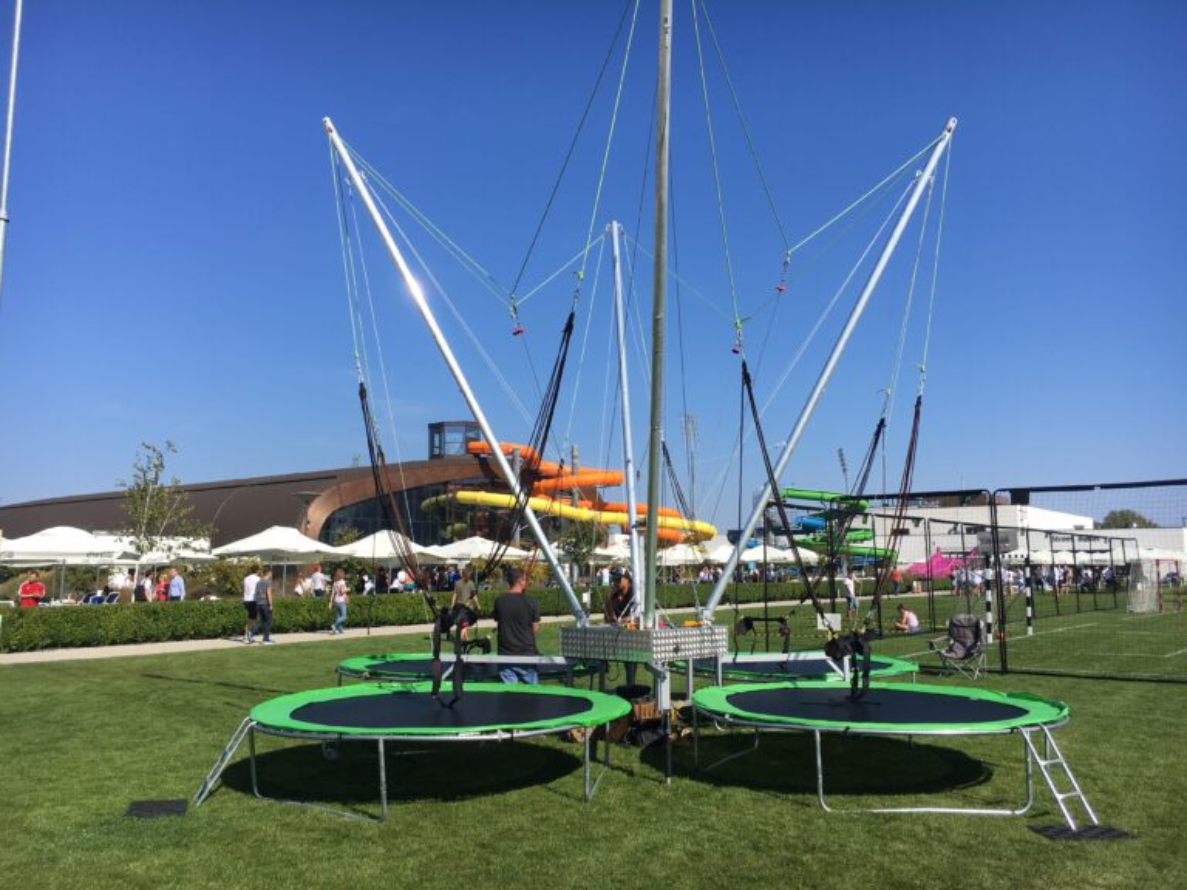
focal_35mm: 29
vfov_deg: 48.2
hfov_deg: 61.7
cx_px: 594
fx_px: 994
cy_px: 445
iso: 25
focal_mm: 4.15
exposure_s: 1/1832
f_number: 2.2
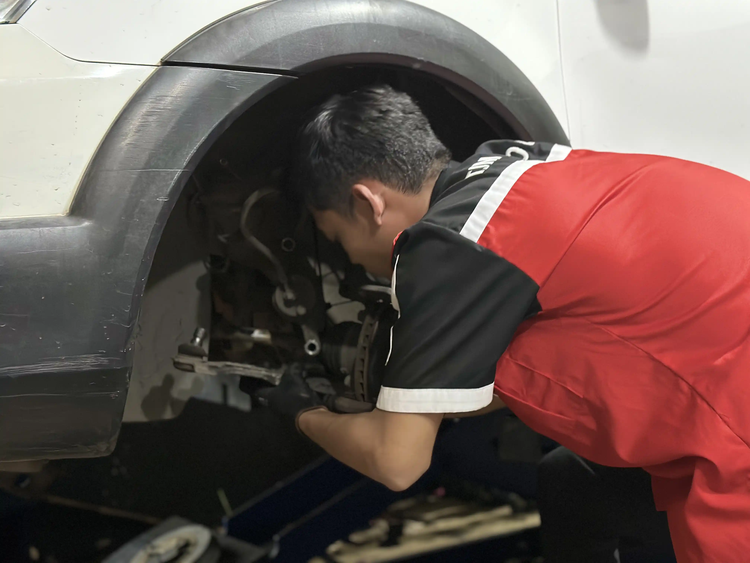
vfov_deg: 30.3
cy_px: 282
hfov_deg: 39.7
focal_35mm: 48
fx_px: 1040
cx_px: 375
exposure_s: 1/20
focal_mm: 6.86
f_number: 1.78
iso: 800
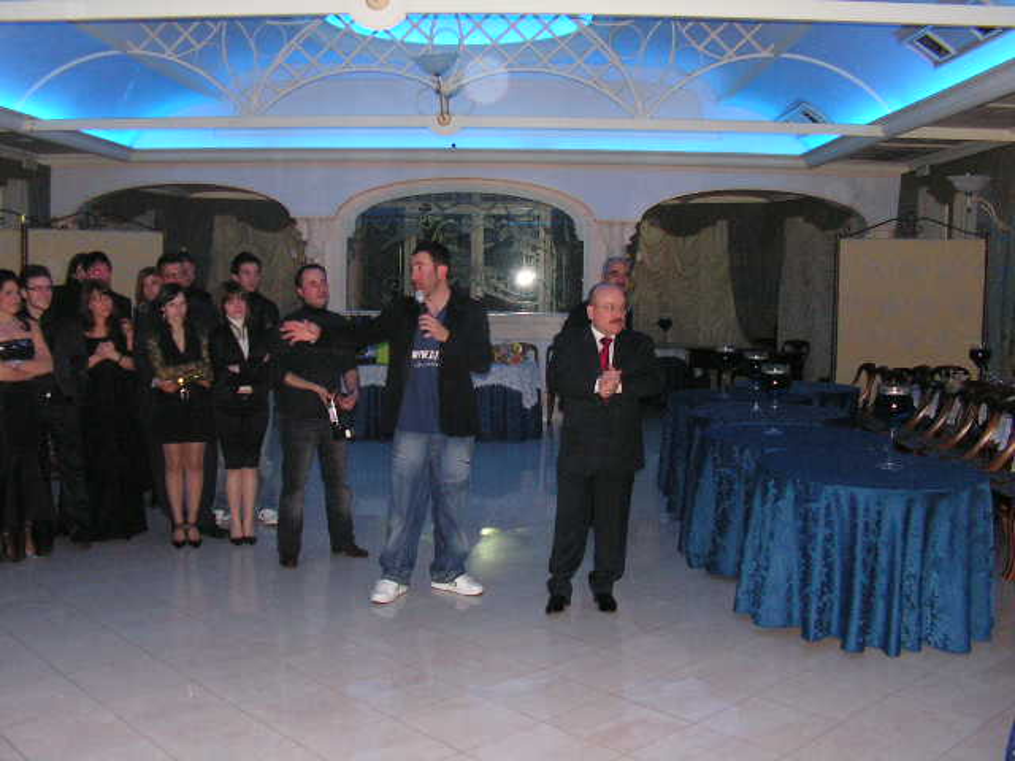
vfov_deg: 39.7
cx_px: 508
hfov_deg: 51.4
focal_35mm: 36
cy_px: 380
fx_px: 1056
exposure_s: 1/40
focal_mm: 6
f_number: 3.2
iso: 200
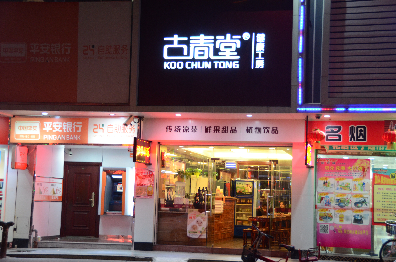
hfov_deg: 28.1
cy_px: 131
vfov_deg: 18.8
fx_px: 790
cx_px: 198
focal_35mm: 72
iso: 1600
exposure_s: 1/40
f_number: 4.5
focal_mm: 48
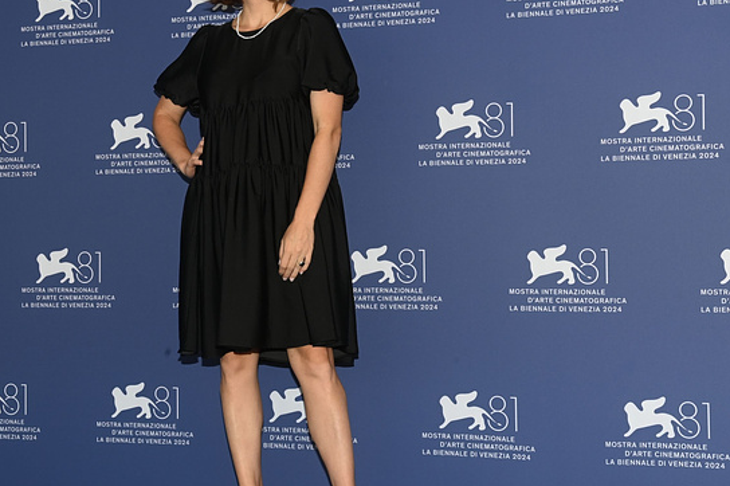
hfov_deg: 29.6
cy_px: 222
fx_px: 1378
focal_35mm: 68
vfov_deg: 20.0
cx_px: 301
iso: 500
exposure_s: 1/200
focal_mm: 44
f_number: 11
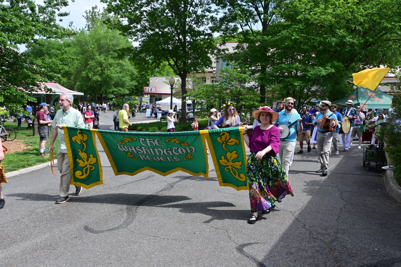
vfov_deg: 42.6
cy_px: 134
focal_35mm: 31
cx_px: 200
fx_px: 342
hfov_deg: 60.7
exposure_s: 1/800
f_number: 14
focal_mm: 20.5
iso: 1000
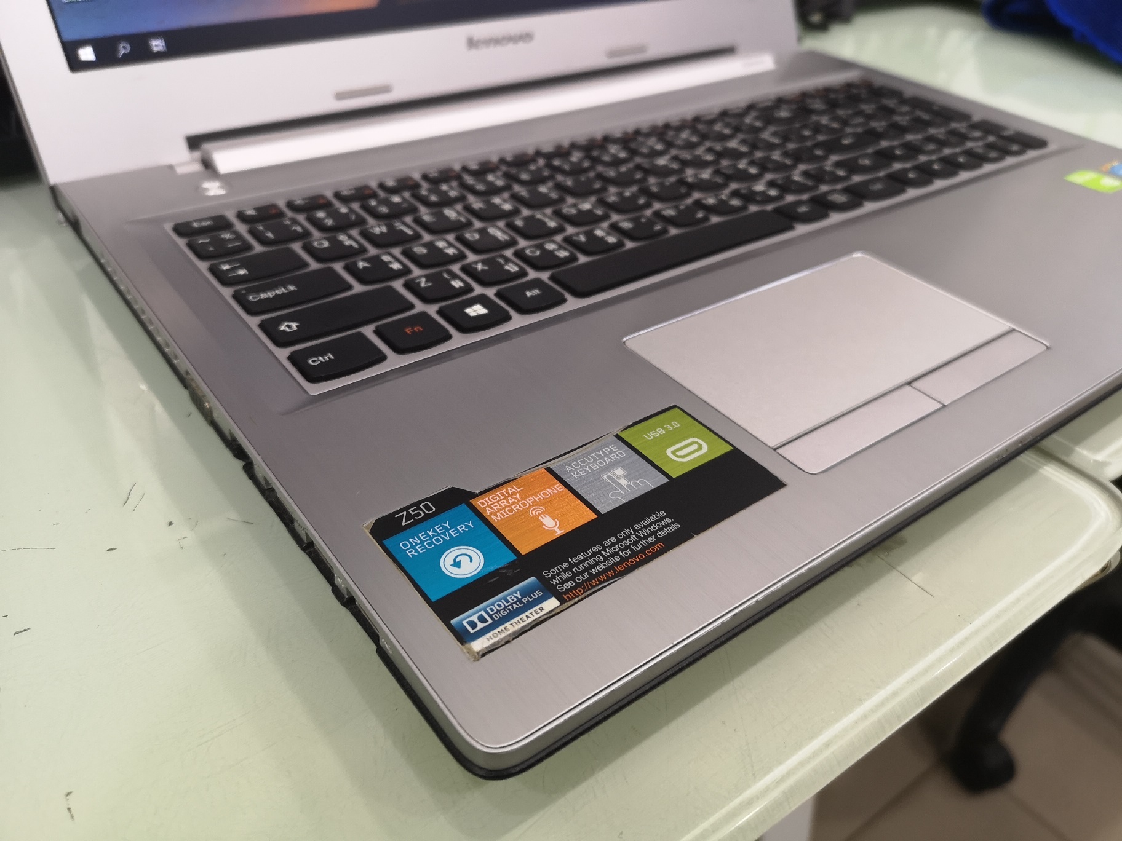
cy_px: 420
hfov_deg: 65.3
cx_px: 561
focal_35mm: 27
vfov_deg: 51.4
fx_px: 875
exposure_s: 1/50
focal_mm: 3.95
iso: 200
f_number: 1.8
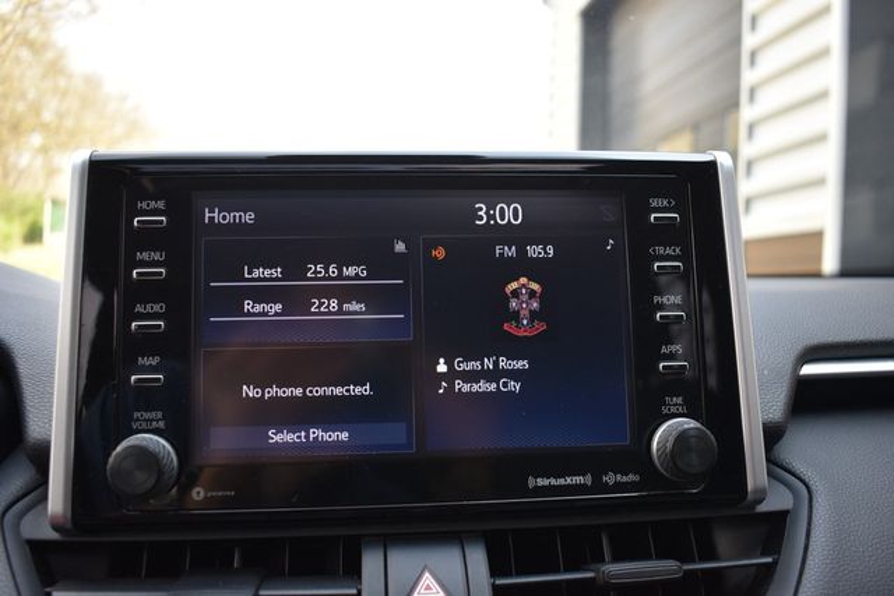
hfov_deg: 59.5
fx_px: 782
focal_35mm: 32
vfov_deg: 41.7
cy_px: 298
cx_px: 447
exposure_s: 1/250
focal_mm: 21
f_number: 3.8
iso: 450
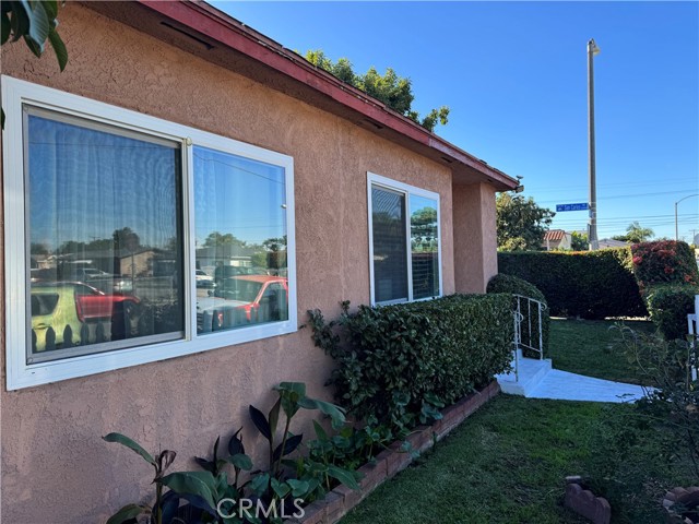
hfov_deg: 71.6
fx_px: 485
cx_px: 350
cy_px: 262
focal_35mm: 24
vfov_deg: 56.8
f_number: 1.78
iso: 80
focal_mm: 6.76
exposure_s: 1/966
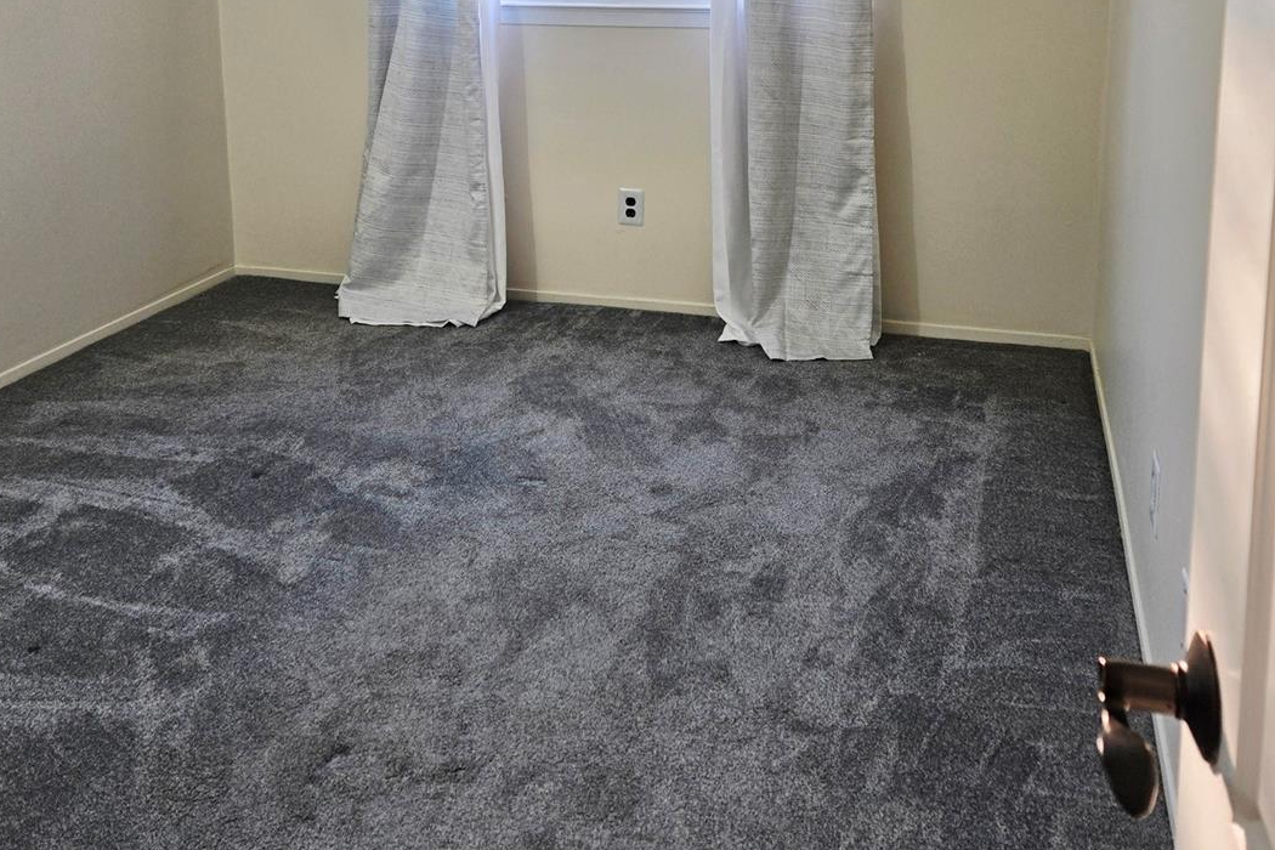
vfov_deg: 35.6
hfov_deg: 54.4
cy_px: 86
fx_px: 1239
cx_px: 645
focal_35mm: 35
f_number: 1.8
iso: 100
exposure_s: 1/182
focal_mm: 5.4
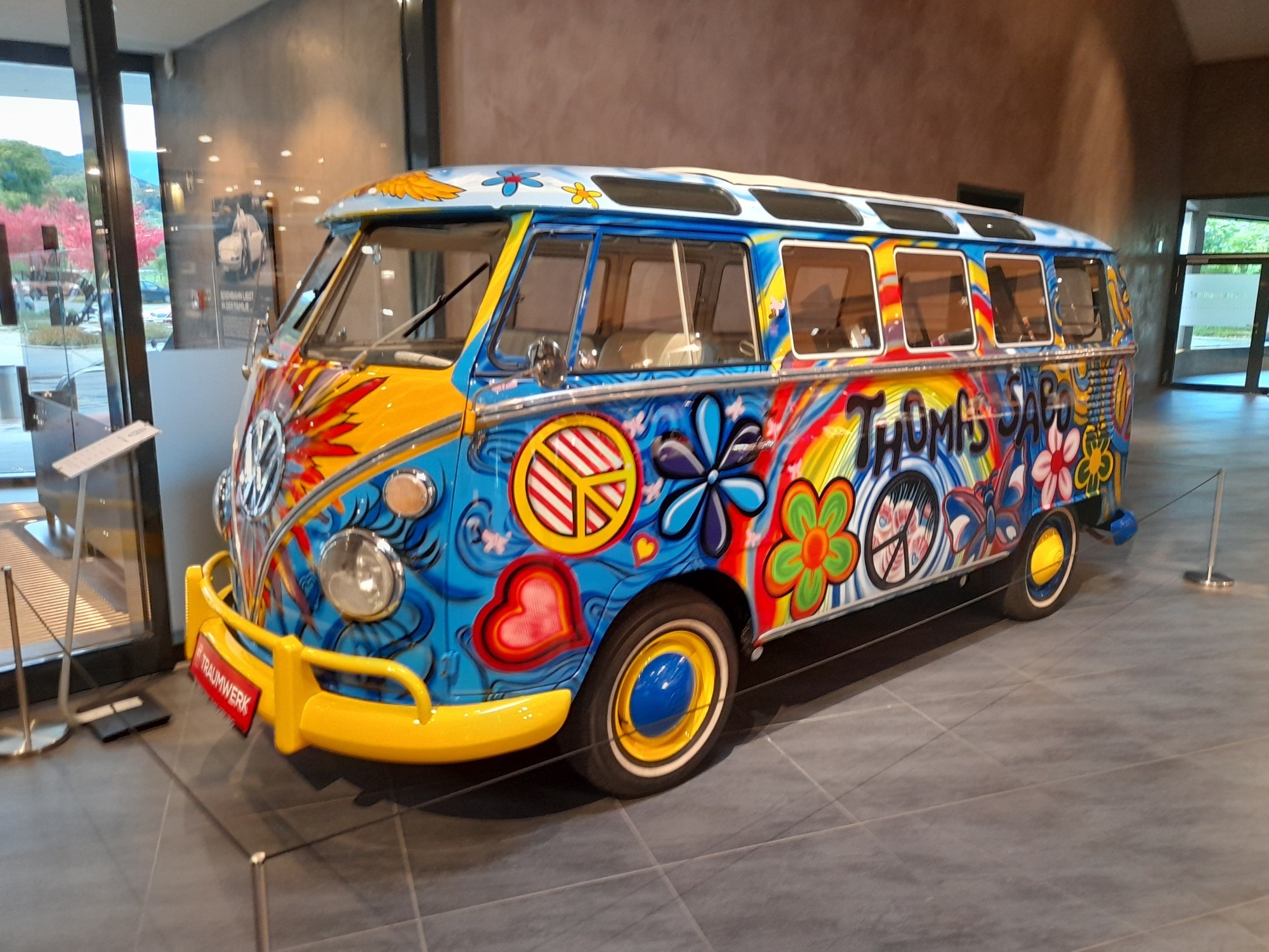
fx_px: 916
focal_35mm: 25
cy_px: 476
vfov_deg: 54.9
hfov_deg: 69.4
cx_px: 634
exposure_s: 1/33
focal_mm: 4.6
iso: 320
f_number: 2
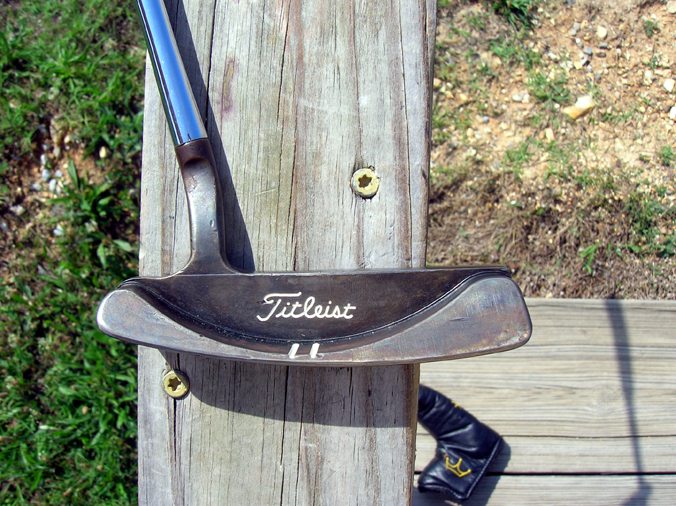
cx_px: 338
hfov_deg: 54.0
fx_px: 663
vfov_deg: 41.7
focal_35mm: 34
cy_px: 253
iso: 50
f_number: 4.9
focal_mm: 5.7
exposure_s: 1/306
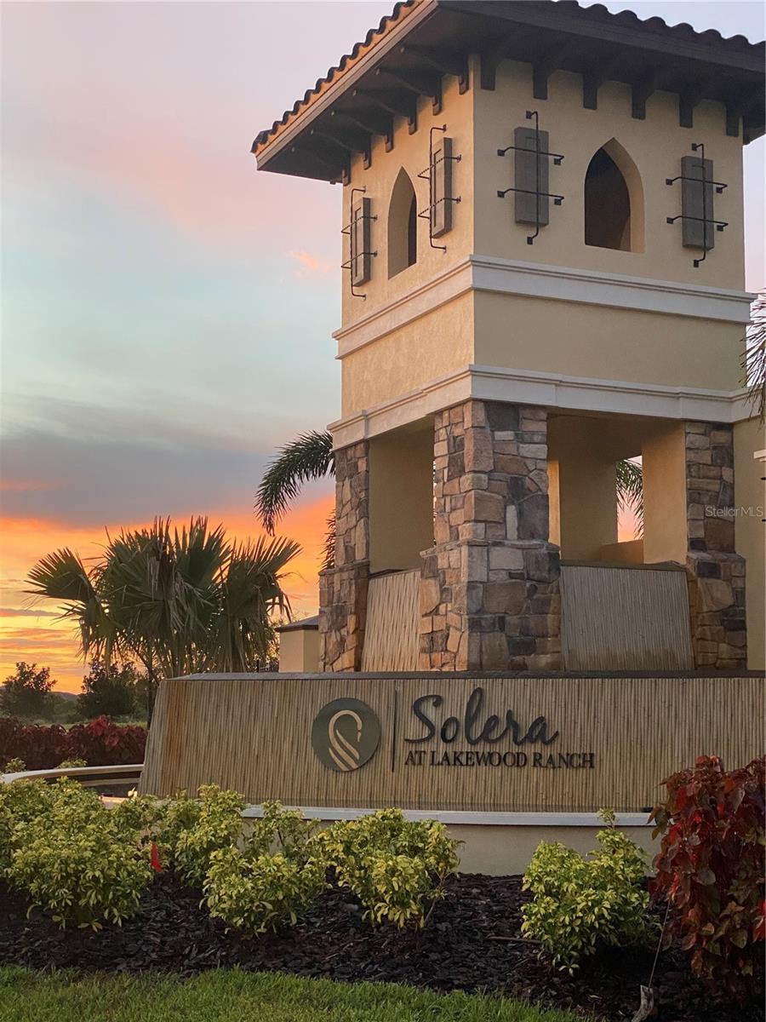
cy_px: 511
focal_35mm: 52
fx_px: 1534
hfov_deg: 28.0
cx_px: 383
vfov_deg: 36.8
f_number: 2
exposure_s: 1/102
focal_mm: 6
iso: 160
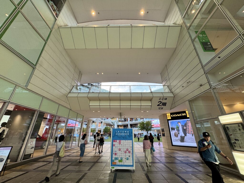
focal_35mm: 14
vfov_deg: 85.7
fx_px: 99
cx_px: 122
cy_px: 92
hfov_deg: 102.1
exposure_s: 1/100
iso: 64
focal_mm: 2.22
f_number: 2.2
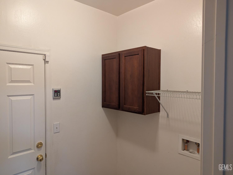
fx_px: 162
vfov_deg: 56.8
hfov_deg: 71.6
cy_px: 88
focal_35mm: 24
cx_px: 116
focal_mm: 6.81
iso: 374
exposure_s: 1/120
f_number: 1.85
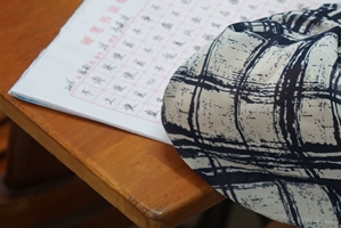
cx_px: 406
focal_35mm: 154
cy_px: -120
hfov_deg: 13.0
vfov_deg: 8.7
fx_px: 1460
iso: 2000
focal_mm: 45
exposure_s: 1/40
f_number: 5
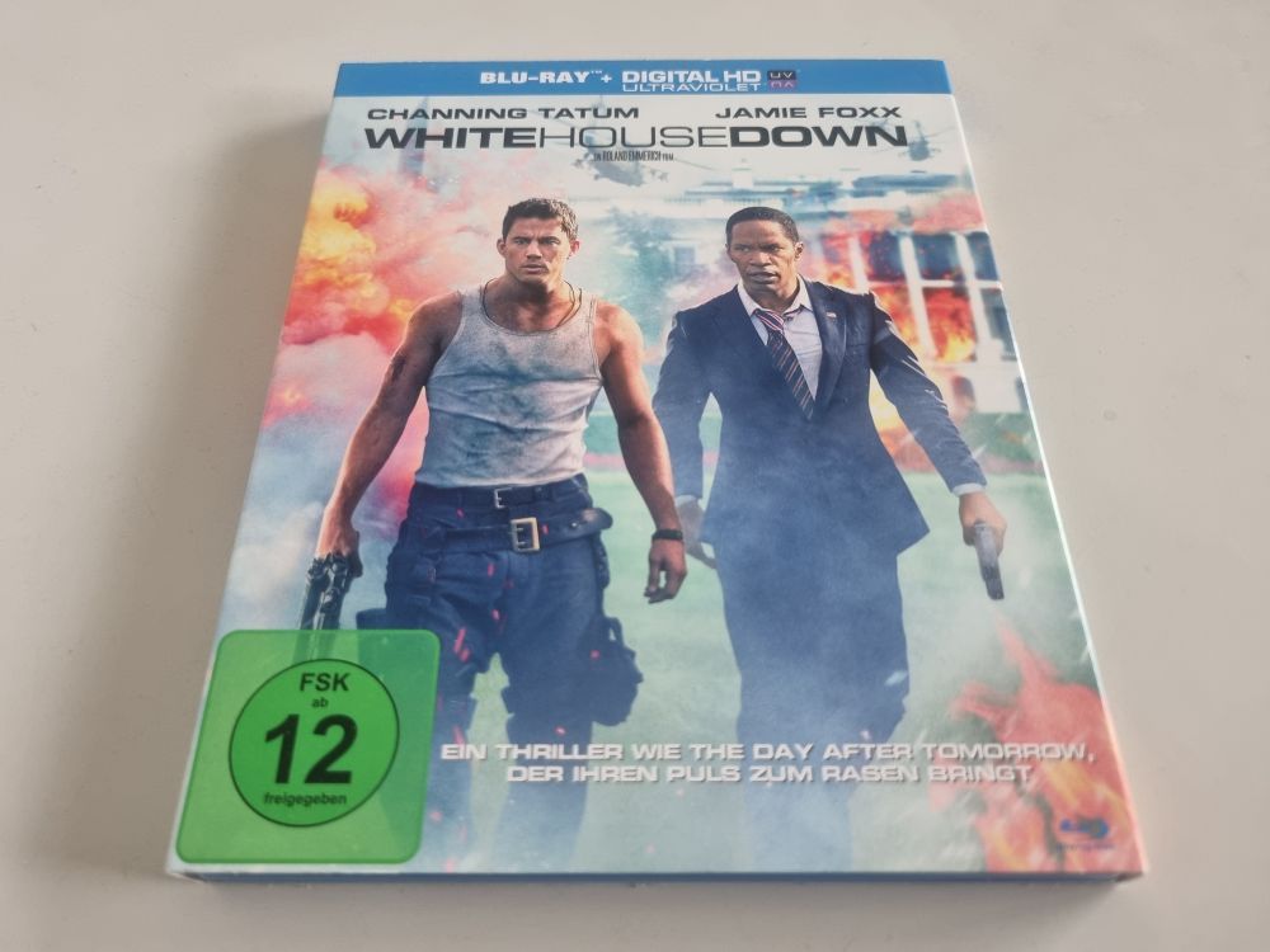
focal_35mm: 26
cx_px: 635
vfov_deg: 53.1
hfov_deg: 67.3
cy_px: 476
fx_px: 954
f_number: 1.8
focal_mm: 5.4
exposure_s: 1/100
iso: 320
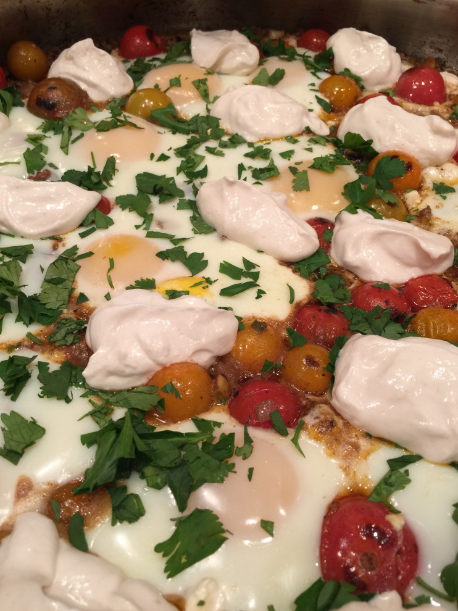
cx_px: 233
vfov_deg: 60.0
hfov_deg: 46.8
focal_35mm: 30
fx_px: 529
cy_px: 315
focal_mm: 4.15
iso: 32
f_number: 2.2
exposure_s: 1/15
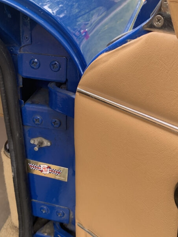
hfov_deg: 32.7
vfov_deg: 42.9
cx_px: 63
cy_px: 115
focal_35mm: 44
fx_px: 302
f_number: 1.8
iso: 32
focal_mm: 4.25
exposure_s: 1/122
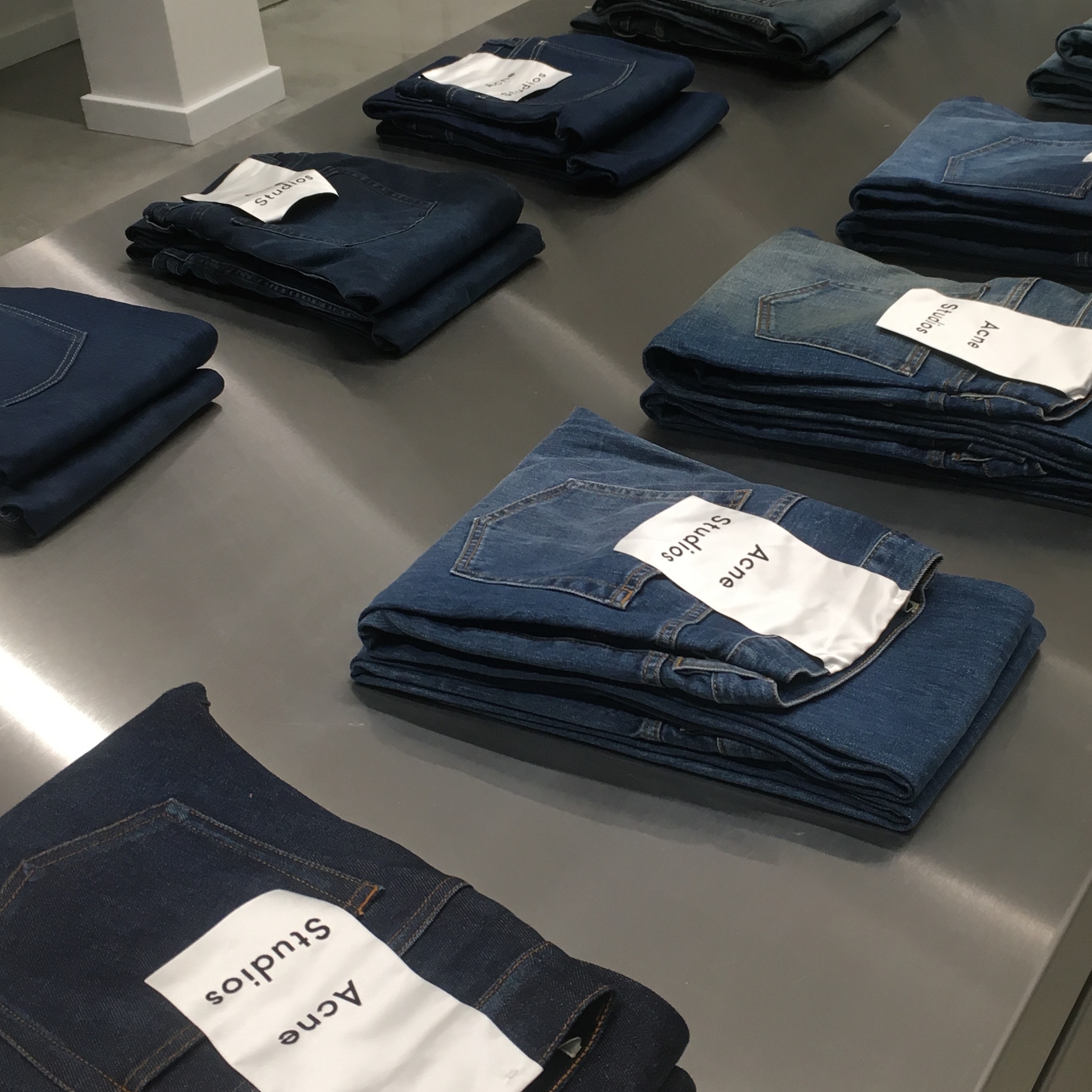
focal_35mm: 50
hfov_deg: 34.0
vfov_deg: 34.0
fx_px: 1785
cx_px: 624
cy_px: 526
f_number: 2.2
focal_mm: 4.15
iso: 25
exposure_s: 1/40
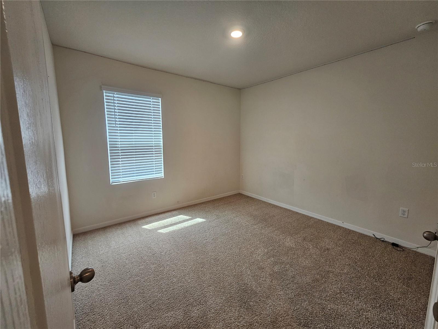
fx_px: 164
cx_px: 219
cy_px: 164
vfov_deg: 89.9
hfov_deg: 106.2
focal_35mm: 13
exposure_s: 1/60
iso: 125
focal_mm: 2.2
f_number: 2.2
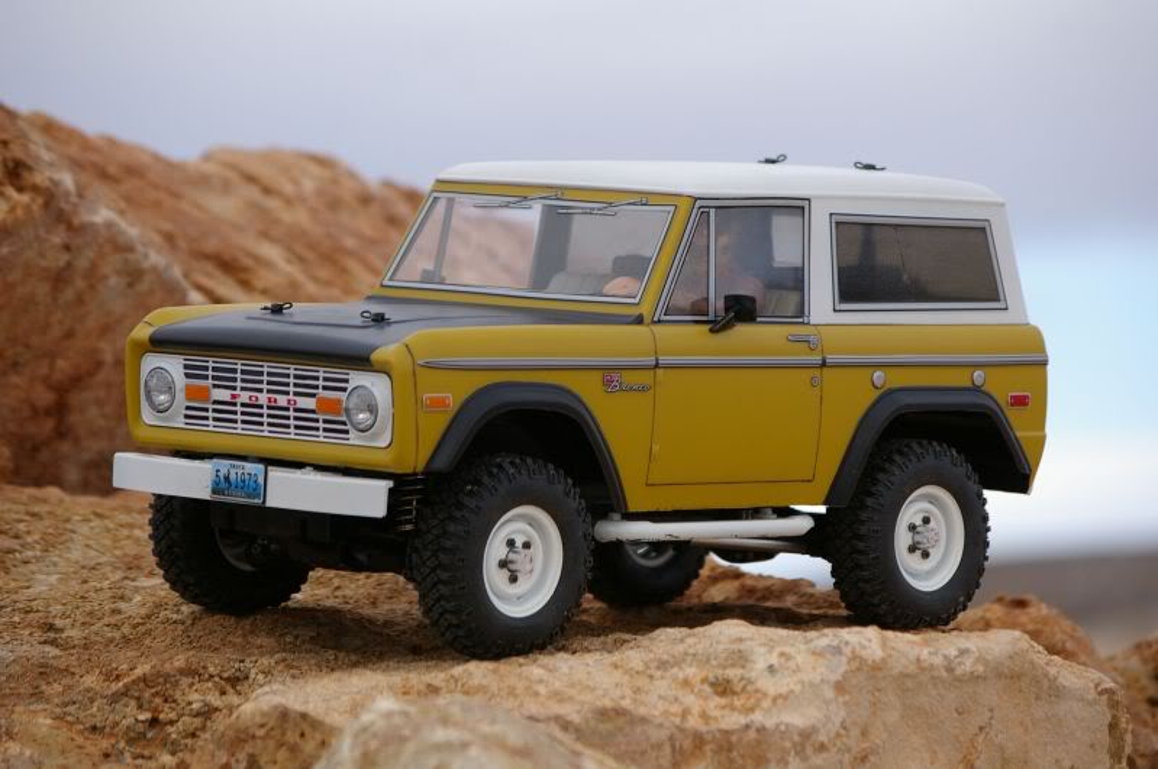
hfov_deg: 11.0
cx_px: 579
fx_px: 6025
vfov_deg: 7.3
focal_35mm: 188
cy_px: 384
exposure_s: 1/350
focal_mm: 125
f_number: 6.7
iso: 200
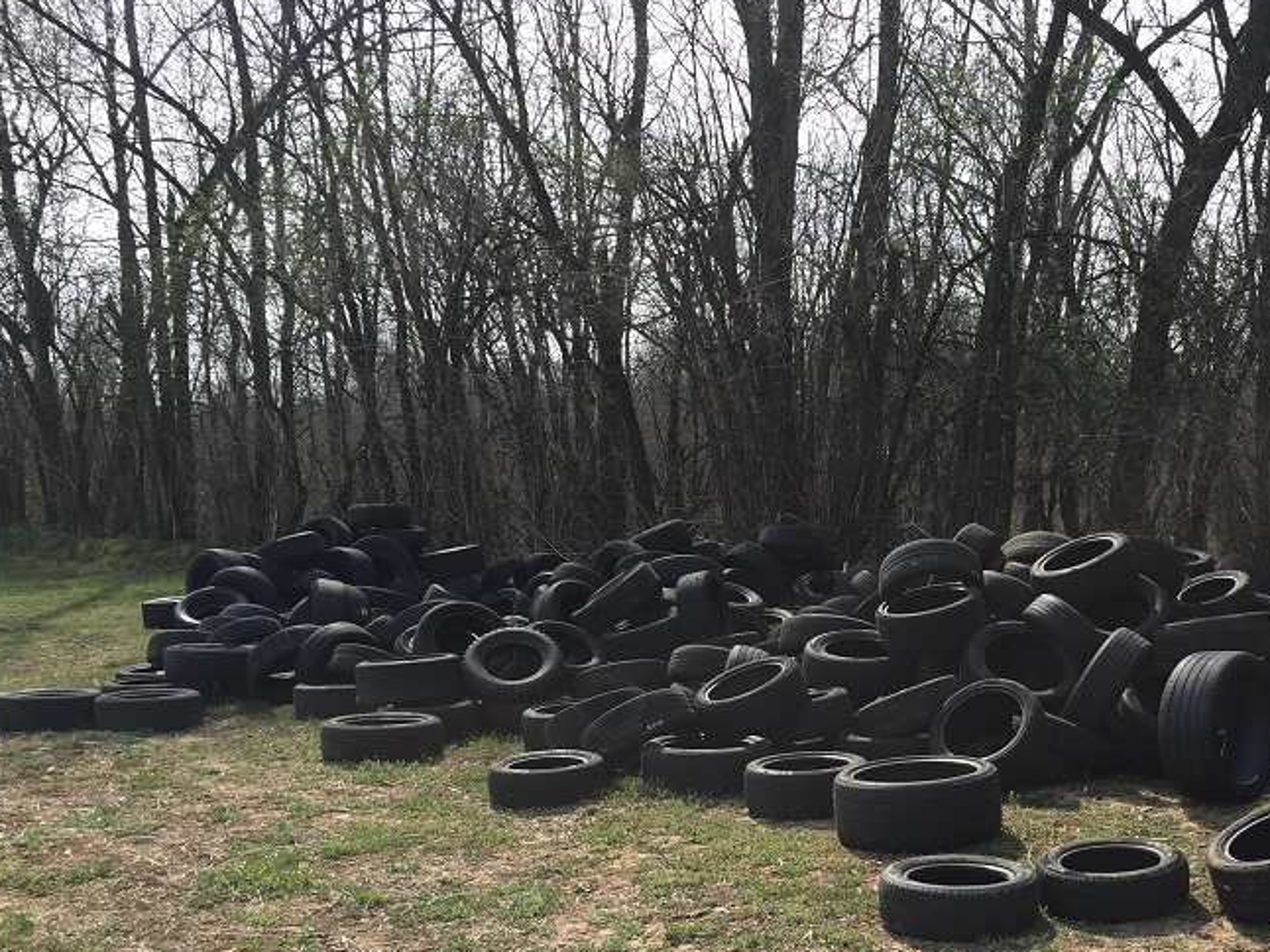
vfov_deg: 32.3
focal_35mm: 44
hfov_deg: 42.2
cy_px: 695
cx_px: 879
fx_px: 1614
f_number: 2.2
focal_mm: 4.15
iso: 32
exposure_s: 1/942
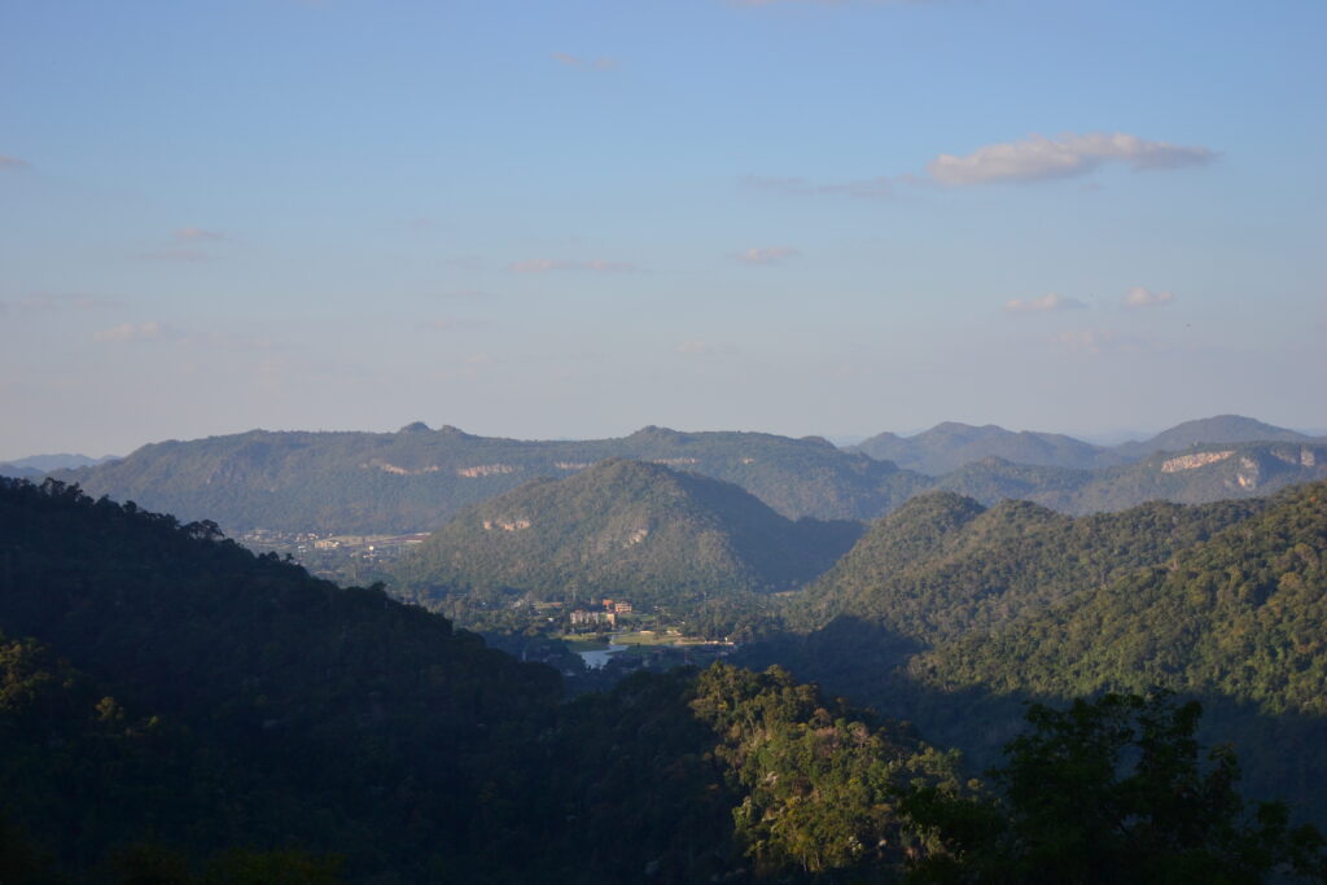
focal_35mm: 69
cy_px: 442
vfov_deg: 19.7
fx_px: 2544
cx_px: 664
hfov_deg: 29.2
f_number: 5.6
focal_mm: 46
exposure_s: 1/400
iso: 100
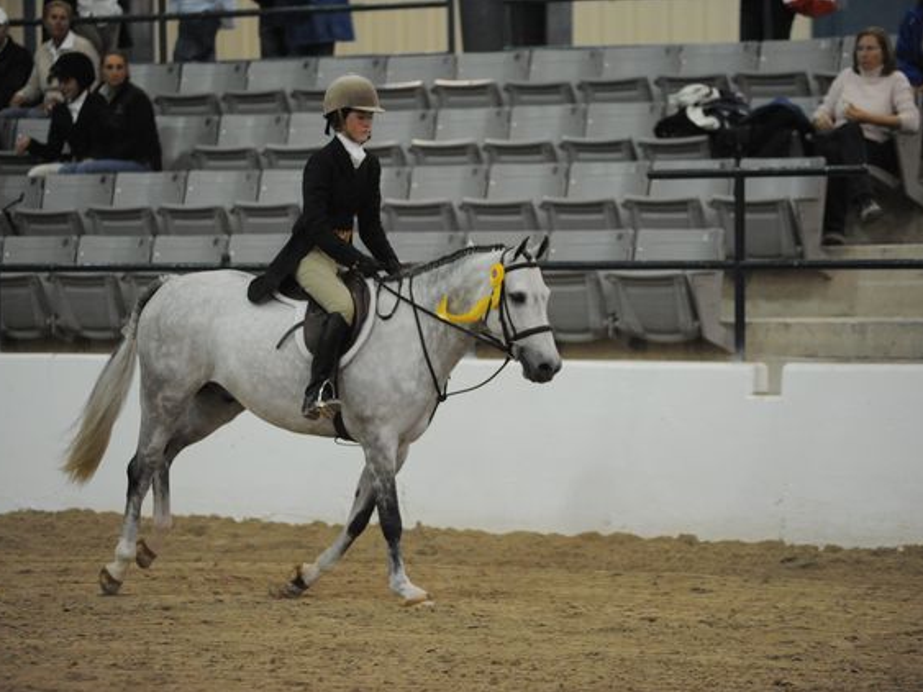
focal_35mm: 164
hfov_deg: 12.1
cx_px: 451
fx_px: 4372
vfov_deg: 9.0
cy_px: 348
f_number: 2.8
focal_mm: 150
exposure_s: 1/500
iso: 6400
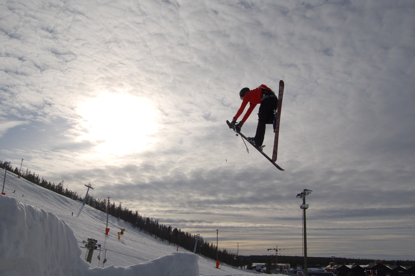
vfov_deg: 45.6
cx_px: 208
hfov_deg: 64.6
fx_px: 328
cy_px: 138
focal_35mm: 28
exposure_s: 1/1000
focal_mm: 19
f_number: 11
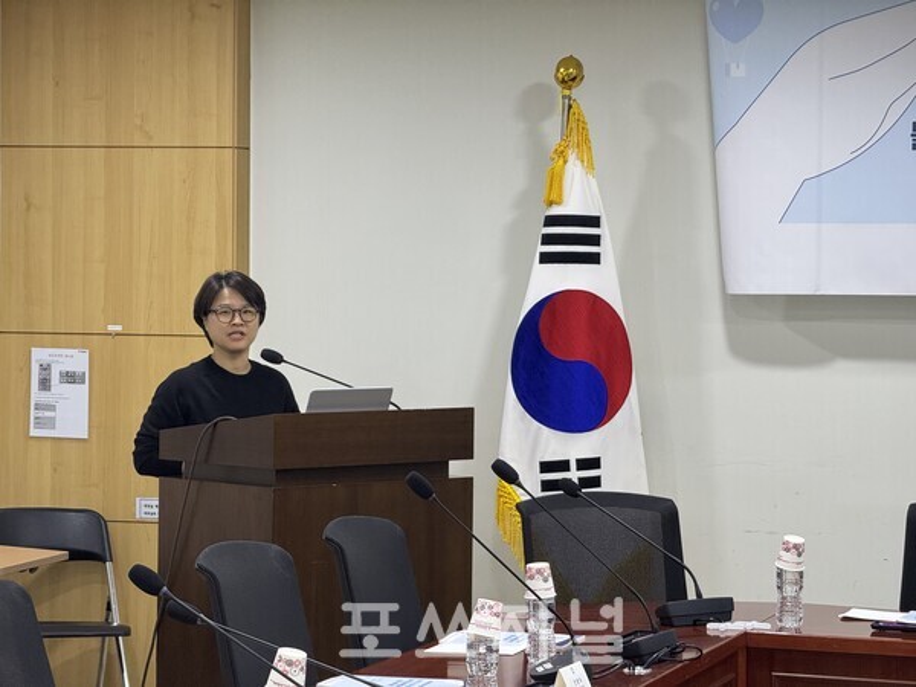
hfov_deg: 16.4
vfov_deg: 12.3
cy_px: 344
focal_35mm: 120
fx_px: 3175
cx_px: 458
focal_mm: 15.66
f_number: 2.8
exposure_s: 1/60
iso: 160
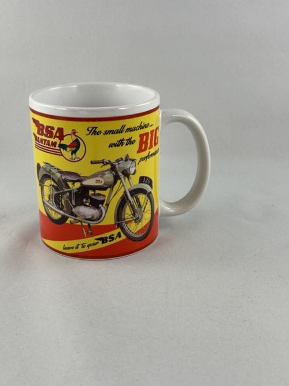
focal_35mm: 48
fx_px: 534
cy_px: 193
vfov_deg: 39.7
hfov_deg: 30.3
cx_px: 144
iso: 50
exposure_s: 1/100
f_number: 1.78
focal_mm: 6.86
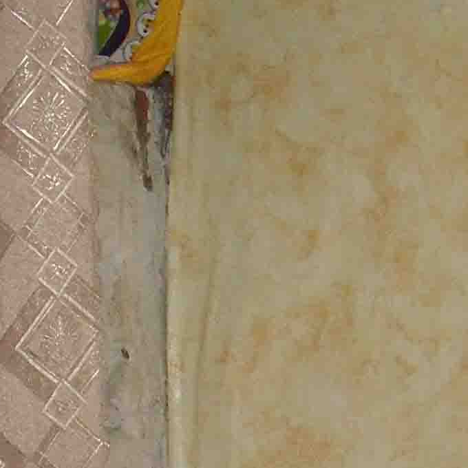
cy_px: 946
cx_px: 138
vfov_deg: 9.8
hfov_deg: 10.5
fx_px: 2539
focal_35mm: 166
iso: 200
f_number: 3.2
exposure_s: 1/45
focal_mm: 6.3
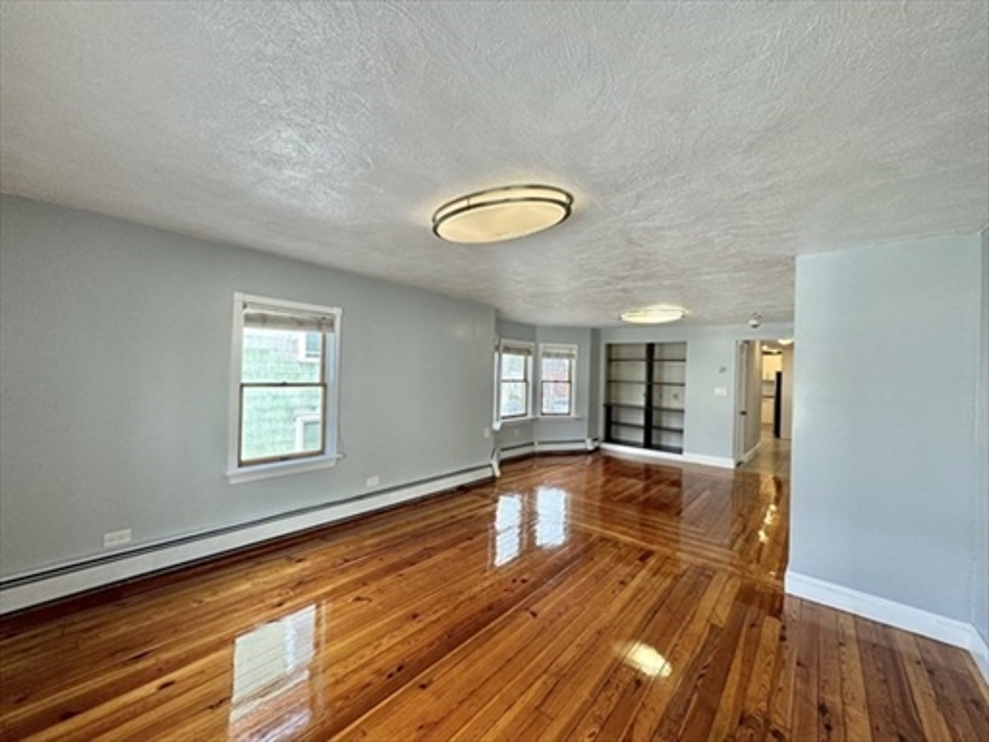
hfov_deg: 102.1
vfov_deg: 85.7
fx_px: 400
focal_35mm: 14
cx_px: 494
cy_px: 371
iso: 100
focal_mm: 2.22
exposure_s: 1/120
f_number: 2.2
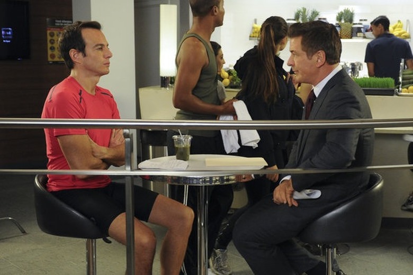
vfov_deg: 42.3
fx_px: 356
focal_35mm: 31
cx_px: 206
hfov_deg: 60.3
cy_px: 138
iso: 1000
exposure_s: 1/250
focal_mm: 31
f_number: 2.8
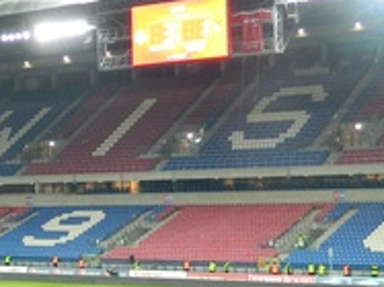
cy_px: 199
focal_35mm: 107
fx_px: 1186
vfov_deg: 13.8
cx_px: -51
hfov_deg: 17.7
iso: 125
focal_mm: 4.5
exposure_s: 1/30
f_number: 3.1
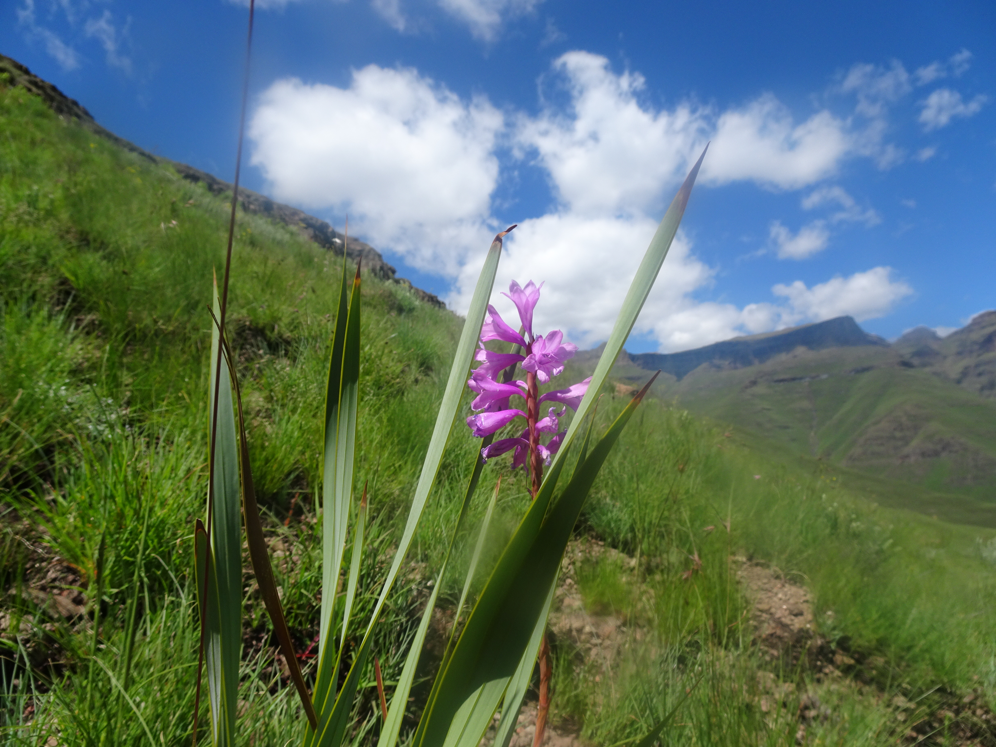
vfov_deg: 56.8
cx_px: 498
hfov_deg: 71.6
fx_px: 691
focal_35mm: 24
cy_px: 374
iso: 80
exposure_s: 1/1000
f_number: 3.5
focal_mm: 4.1
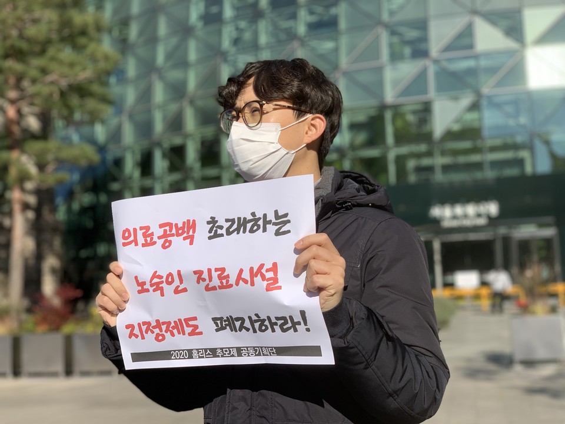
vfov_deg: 28.0
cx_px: 282
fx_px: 849
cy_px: 212
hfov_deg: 36.8
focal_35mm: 52
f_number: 2.4
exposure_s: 1/1712
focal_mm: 6
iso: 16
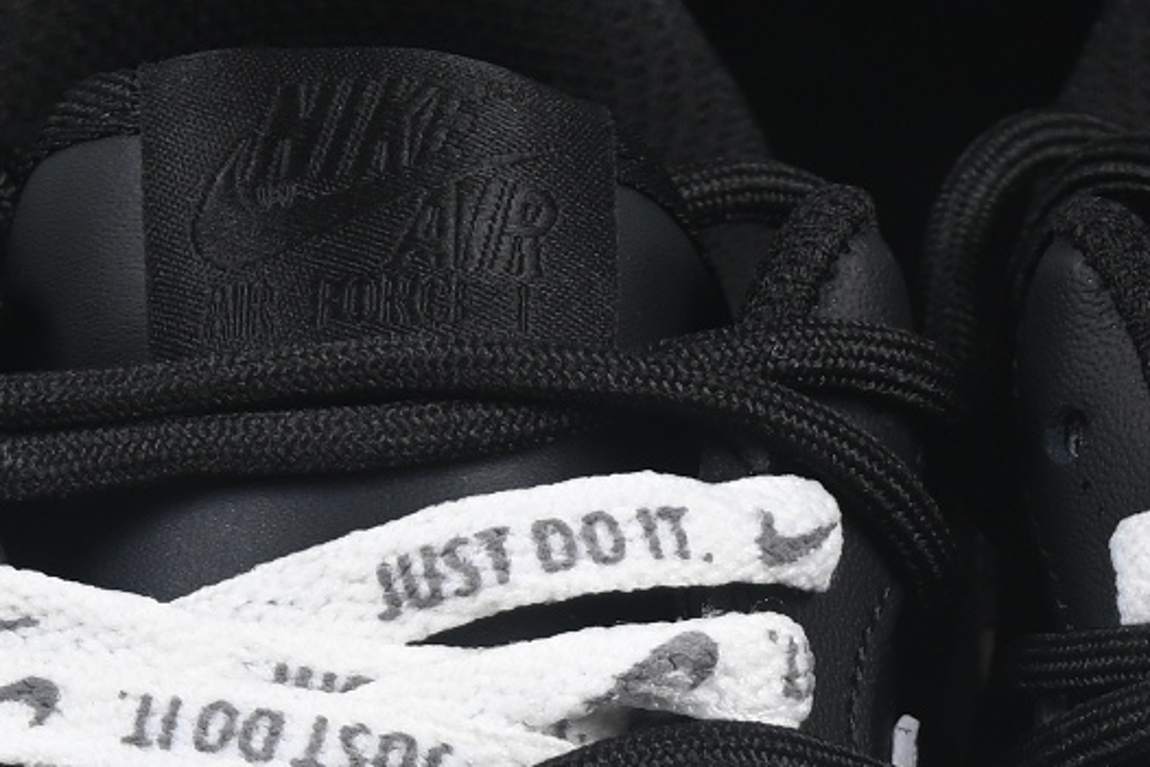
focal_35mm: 397
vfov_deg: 3.4
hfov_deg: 5.2
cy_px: 1750
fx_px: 12685
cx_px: 892
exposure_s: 1/60
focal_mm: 50
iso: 160
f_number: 6.3
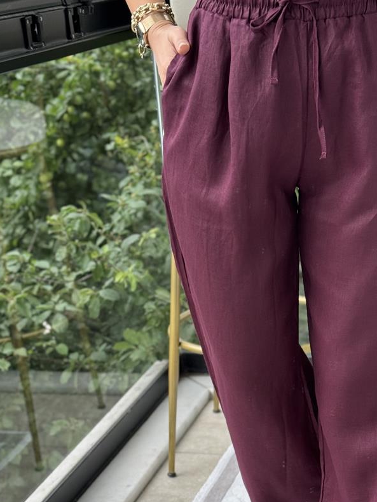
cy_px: 373
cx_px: 303
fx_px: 1176
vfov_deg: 23.9
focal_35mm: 81
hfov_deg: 18.1
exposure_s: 1/207
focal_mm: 6.76
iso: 50
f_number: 1.78
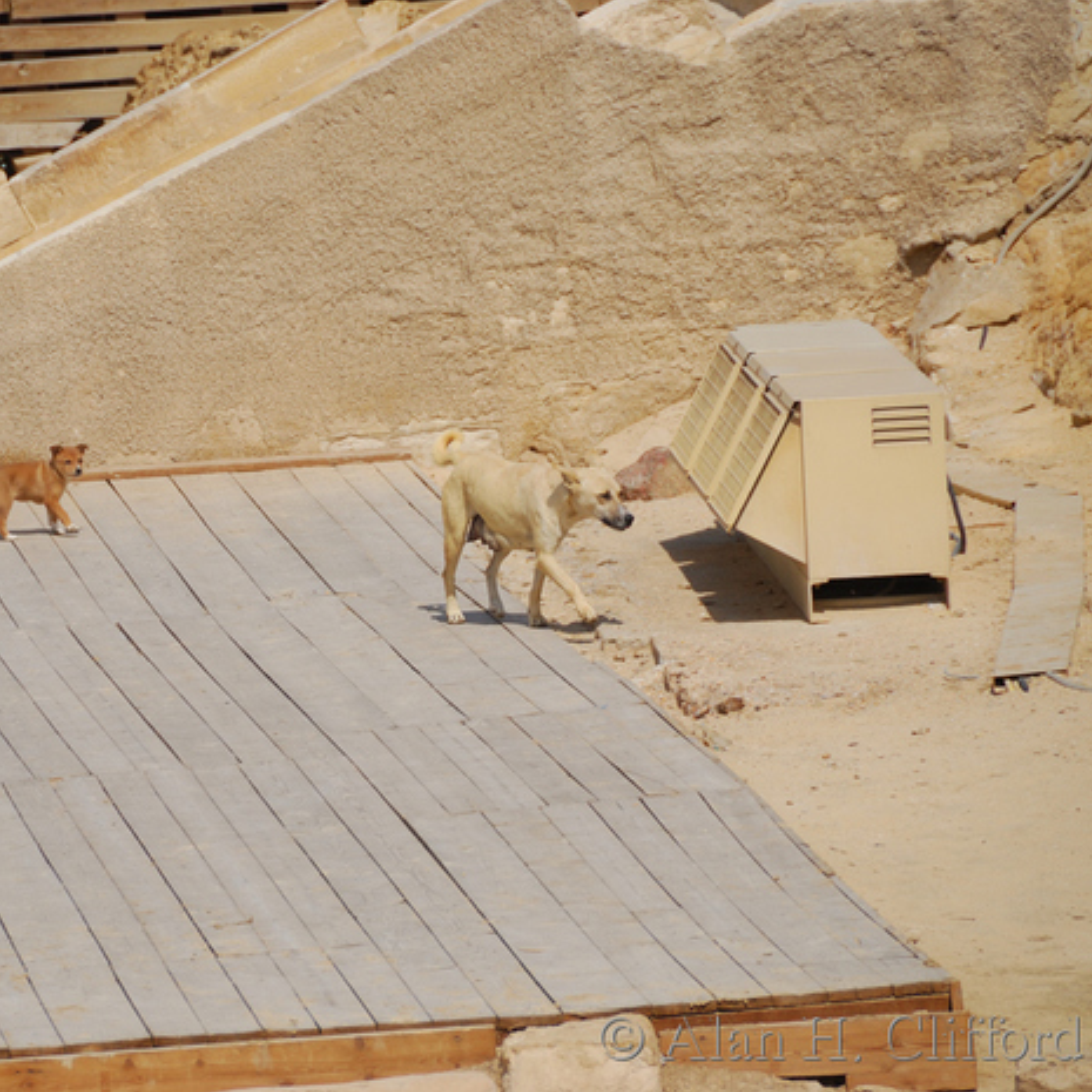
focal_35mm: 384
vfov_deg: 4.6
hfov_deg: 4.6
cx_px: 326
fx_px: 13705
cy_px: 545
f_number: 5.6
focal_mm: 200
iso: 100
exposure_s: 1/800
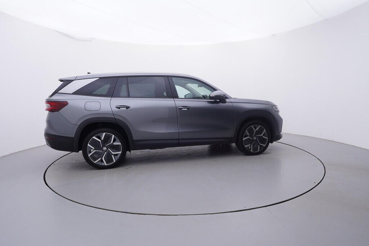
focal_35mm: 22
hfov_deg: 77.3
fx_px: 231
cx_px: 184
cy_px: 123
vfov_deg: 56.2
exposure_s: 1/80
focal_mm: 15
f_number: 5
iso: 200
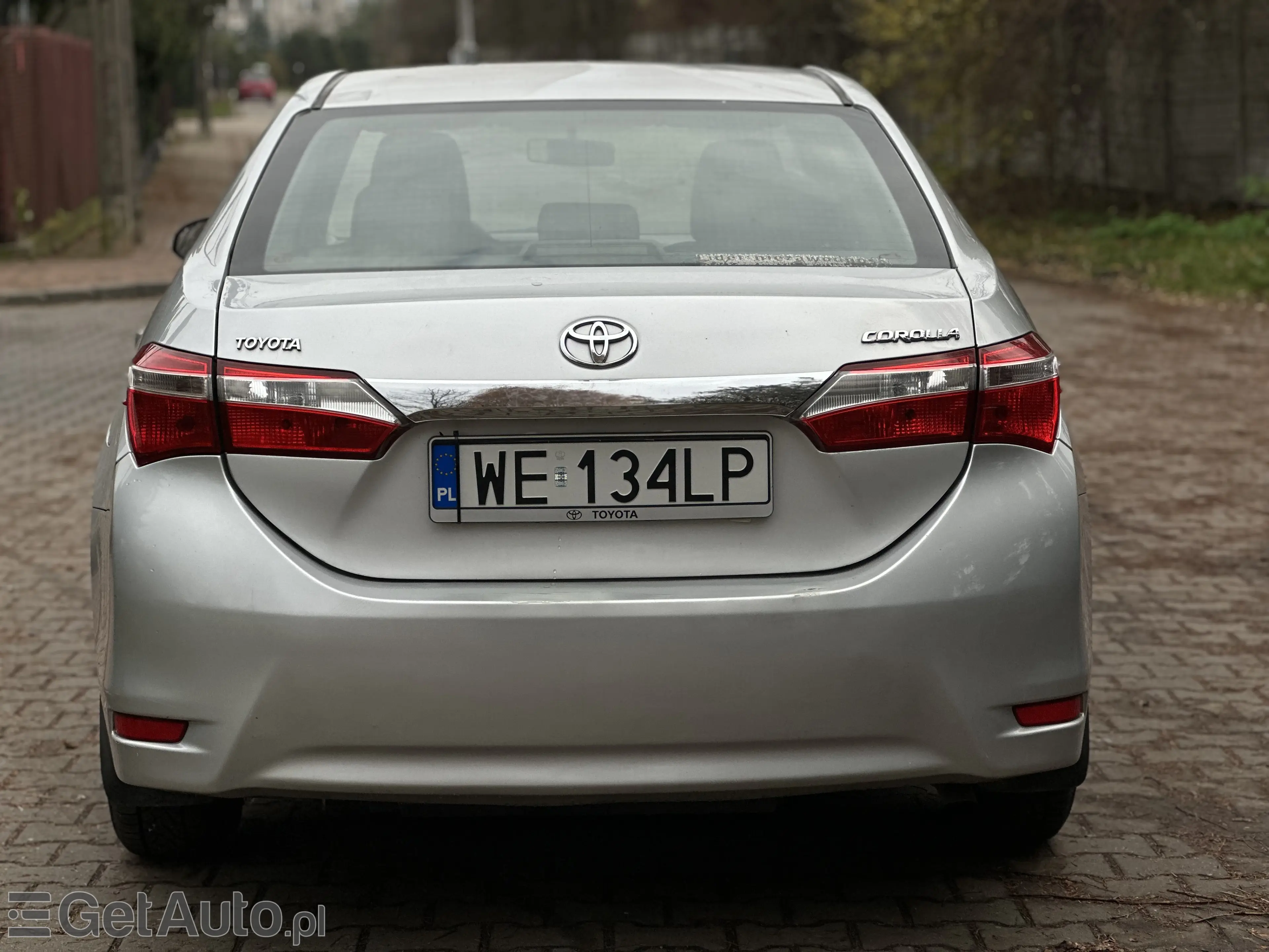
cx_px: 634
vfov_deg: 19.1
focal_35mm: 77
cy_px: 476
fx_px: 2823
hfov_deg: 25.3
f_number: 2.8
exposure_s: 1/185
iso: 25
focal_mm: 9
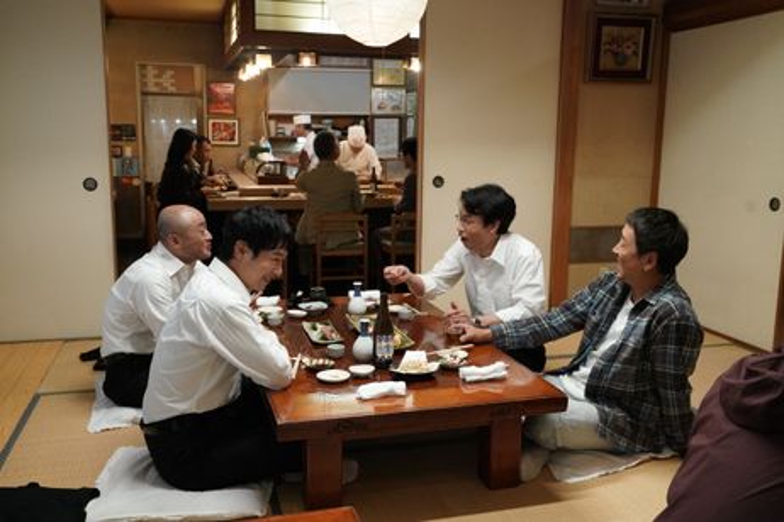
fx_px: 740
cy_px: 261
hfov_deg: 55.8
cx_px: 392
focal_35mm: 34
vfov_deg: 38.9
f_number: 5.6
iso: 8000
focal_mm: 34
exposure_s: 1/100
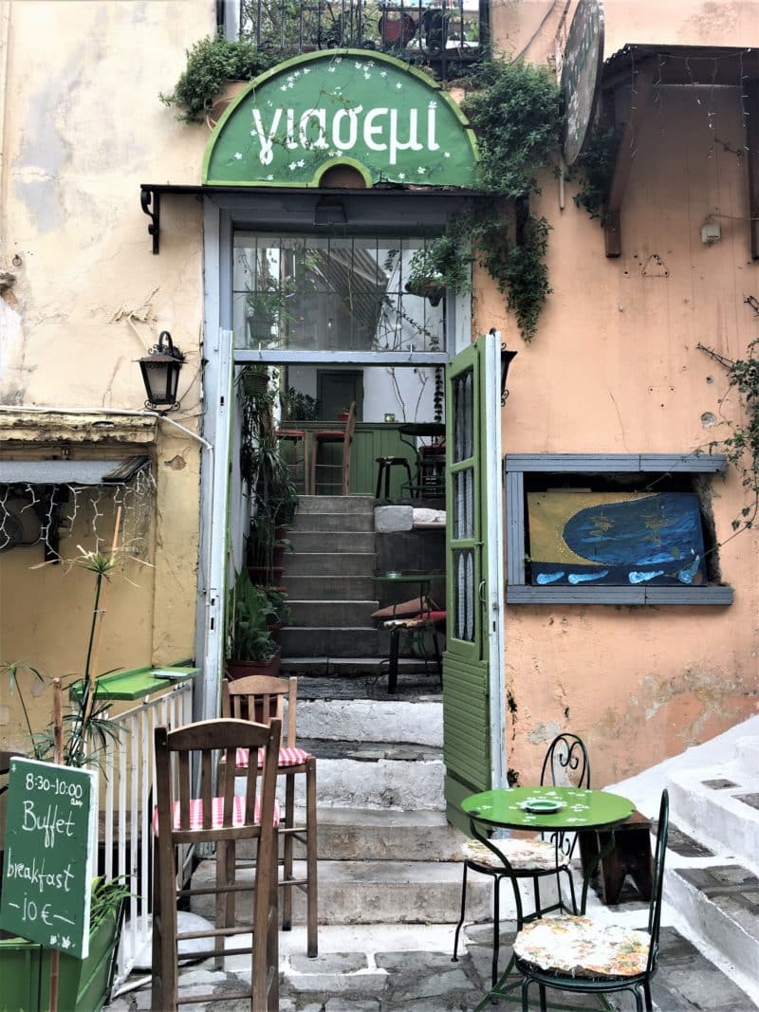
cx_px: 380
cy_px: 506
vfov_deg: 61.7
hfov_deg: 48.2
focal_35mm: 29
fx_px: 848
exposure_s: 1/121
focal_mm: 4.15
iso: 25
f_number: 2.2
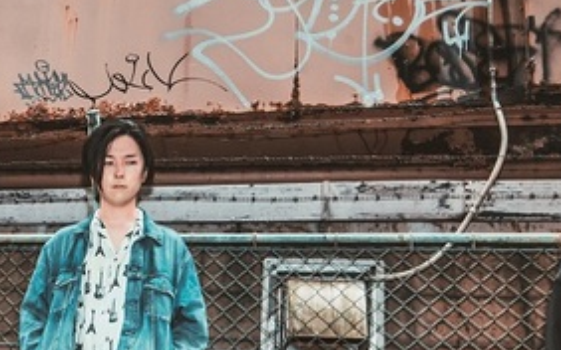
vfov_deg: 29.8
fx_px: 627
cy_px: 319
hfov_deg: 44.0
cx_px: 56
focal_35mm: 41
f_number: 11
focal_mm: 16
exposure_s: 1/125
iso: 400
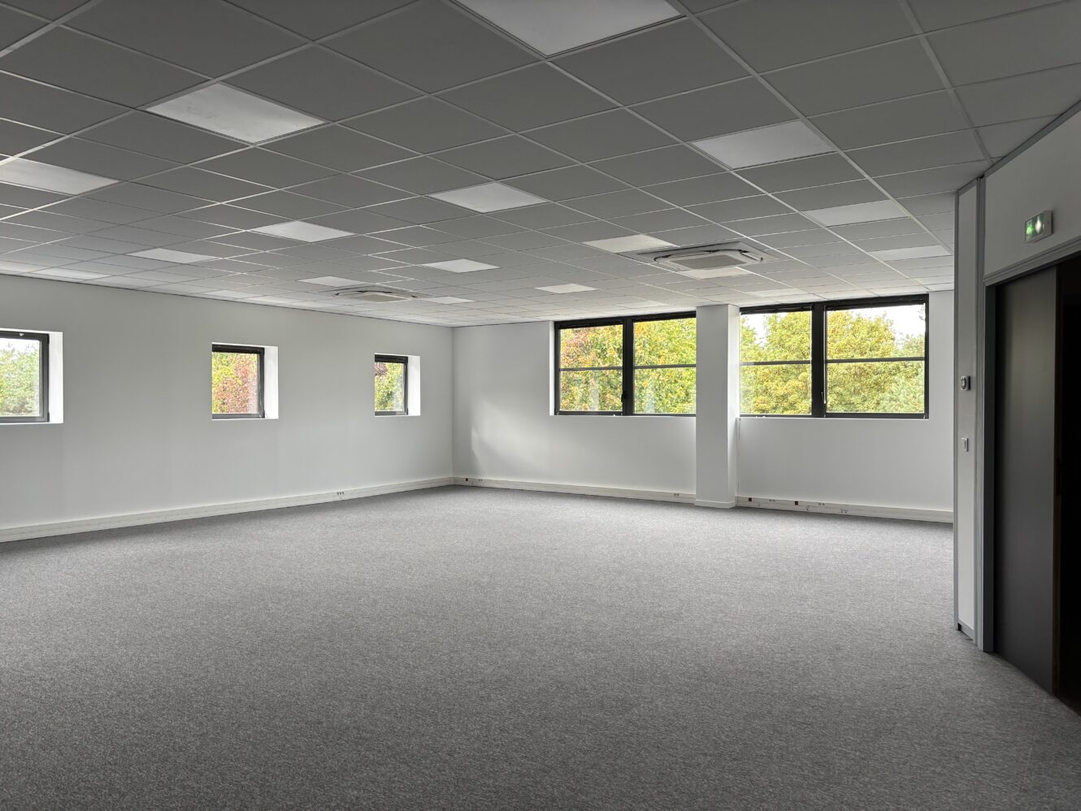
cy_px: 406
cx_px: 540
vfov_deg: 53.1
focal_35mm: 26
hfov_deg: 67.3
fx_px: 812
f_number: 1.6
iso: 80
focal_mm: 5.96
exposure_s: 1/121
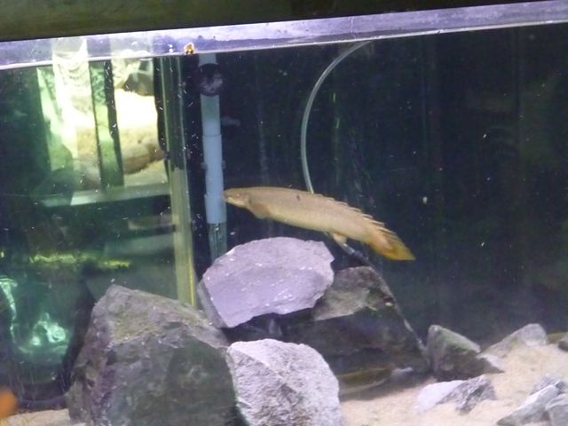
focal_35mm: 61
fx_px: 1001
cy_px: 213
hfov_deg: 31.7
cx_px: 284
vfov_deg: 24.0
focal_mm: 11
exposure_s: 1/25
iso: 3200
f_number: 4.7
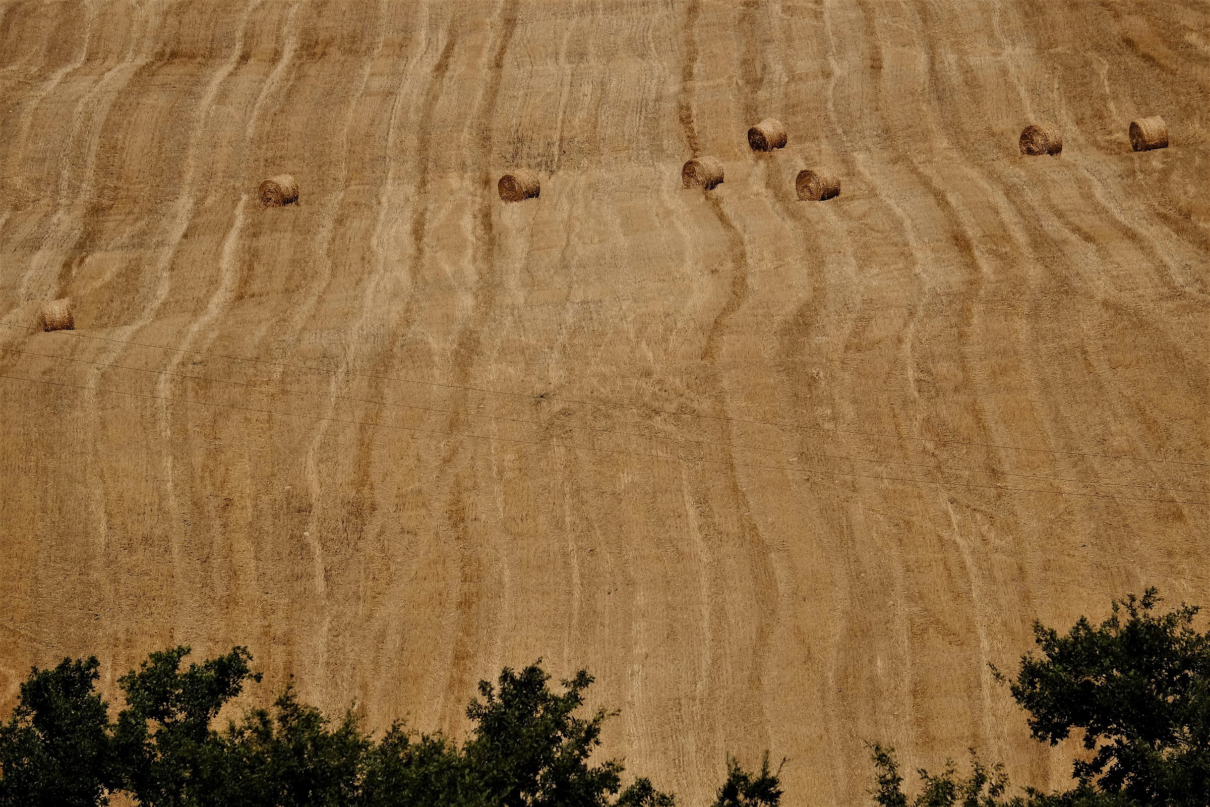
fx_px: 10083
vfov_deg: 4.6
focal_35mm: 300
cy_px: 404
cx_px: 605
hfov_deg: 6.9
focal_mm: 200
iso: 250
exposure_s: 1/2000
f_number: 6.4
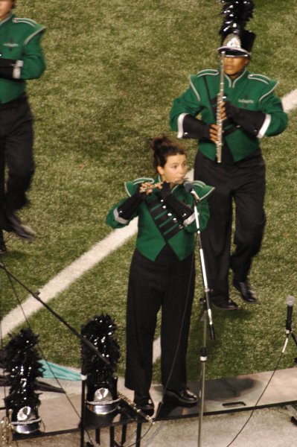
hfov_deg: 2.3
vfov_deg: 3.4
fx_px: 7437
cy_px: 224
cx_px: 148
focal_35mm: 600
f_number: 5.6
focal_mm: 400
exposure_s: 1/50
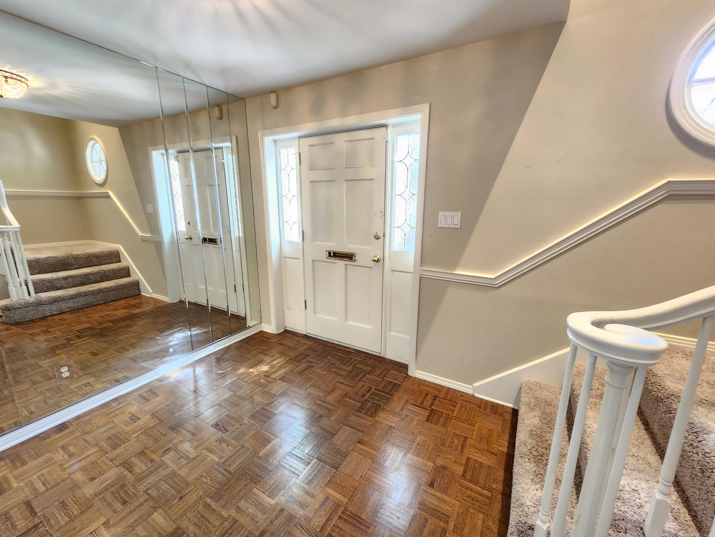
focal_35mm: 13
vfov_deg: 89.9
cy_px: 268
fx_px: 269
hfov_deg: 106.2
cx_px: 358
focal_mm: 2.2
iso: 640
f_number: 2.2
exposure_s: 1/24
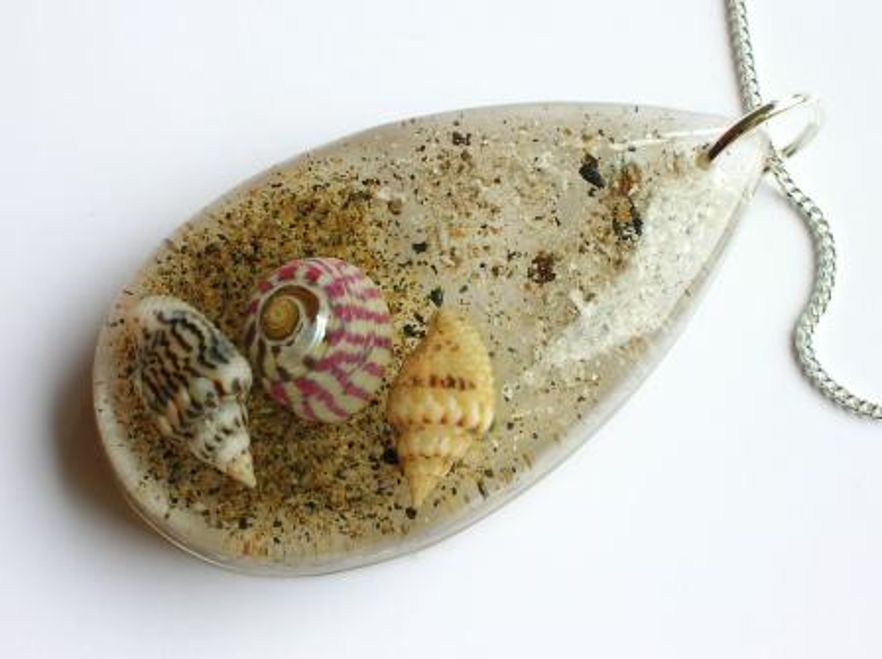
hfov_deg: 27.8
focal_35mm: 70
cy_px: 330
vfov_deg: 21.0
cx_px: 441
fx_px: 1782
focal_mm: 11.7
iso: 50
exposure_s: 1/14
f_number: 6.6
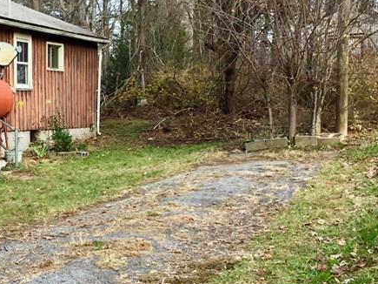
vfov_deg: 20.2
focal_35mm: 73
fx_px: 797
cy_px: 156
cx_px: 34
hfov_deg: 25.8
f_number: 2.4
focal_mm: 3.3
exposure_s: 1/189
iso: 25
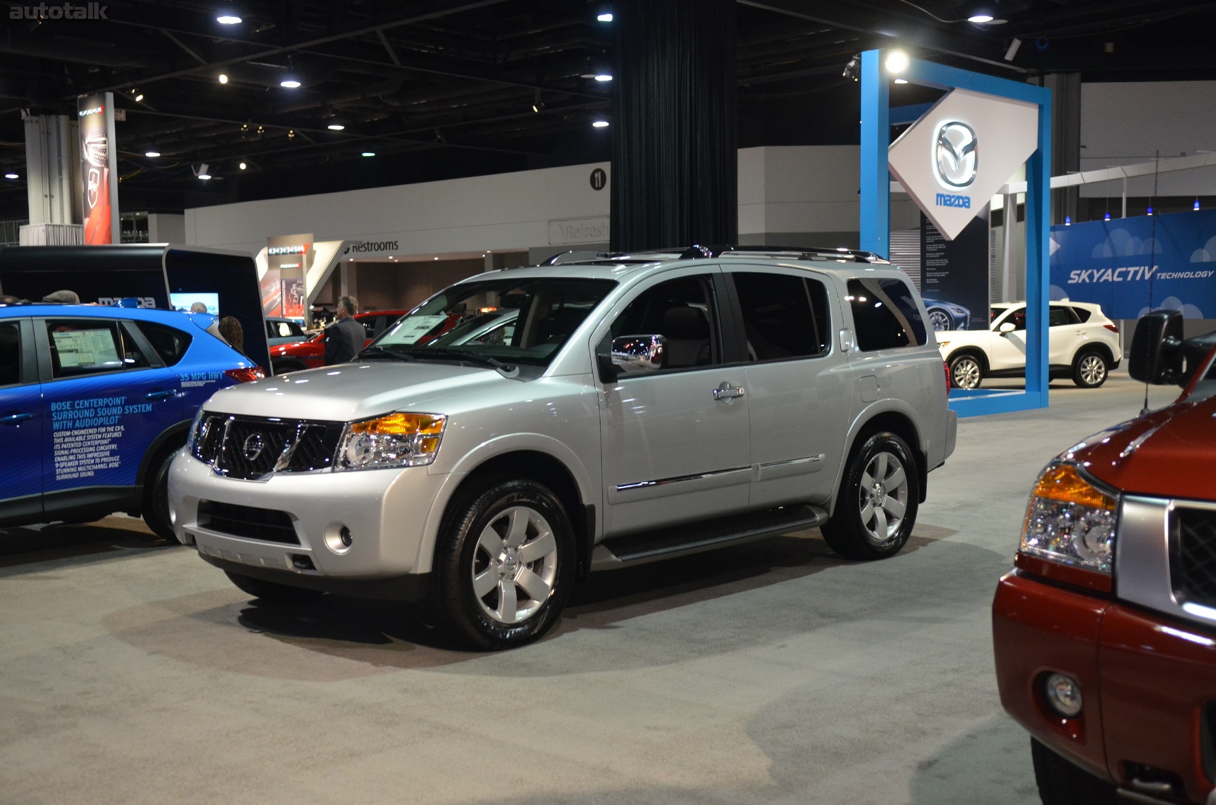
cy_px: 402
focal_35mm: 42
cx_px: 608
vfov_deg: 31.8
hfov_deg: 46.5
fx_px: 1416
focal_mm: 28
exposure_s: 1/50
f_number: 2.8
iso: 1600
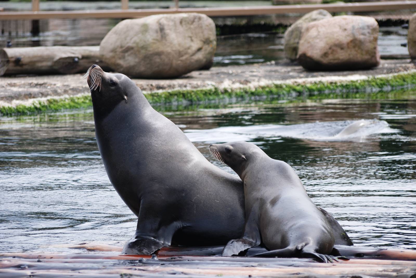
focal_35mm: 225
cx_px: 208
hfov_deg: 9.1
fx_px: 2603
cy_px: 139
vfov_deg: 6.1
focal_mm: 150
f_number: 4.5
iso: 200
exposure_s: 1/640
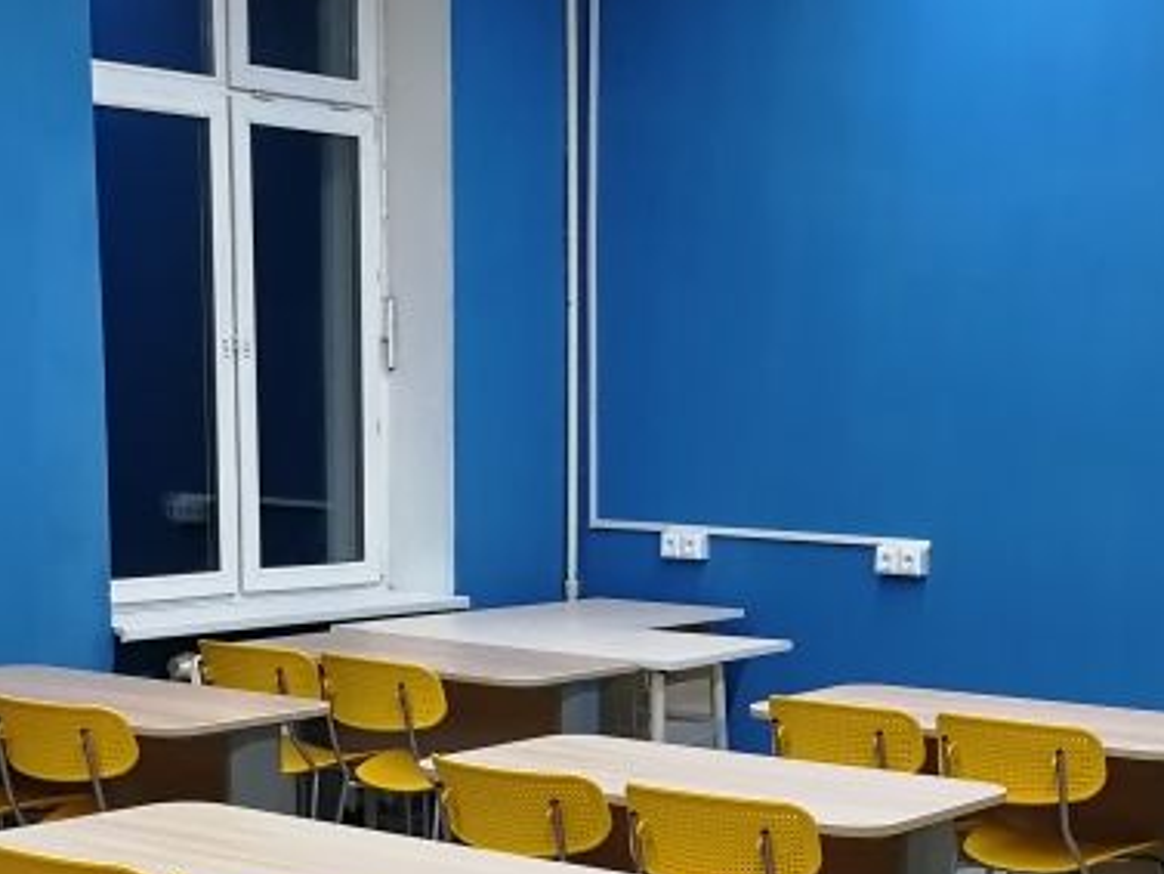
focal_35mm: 71
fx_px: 2388
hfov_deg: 27.4
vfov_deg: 19.9
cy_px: 923
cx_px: 636
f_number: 2.2
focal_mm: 3.95
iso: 125
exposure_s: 1/50
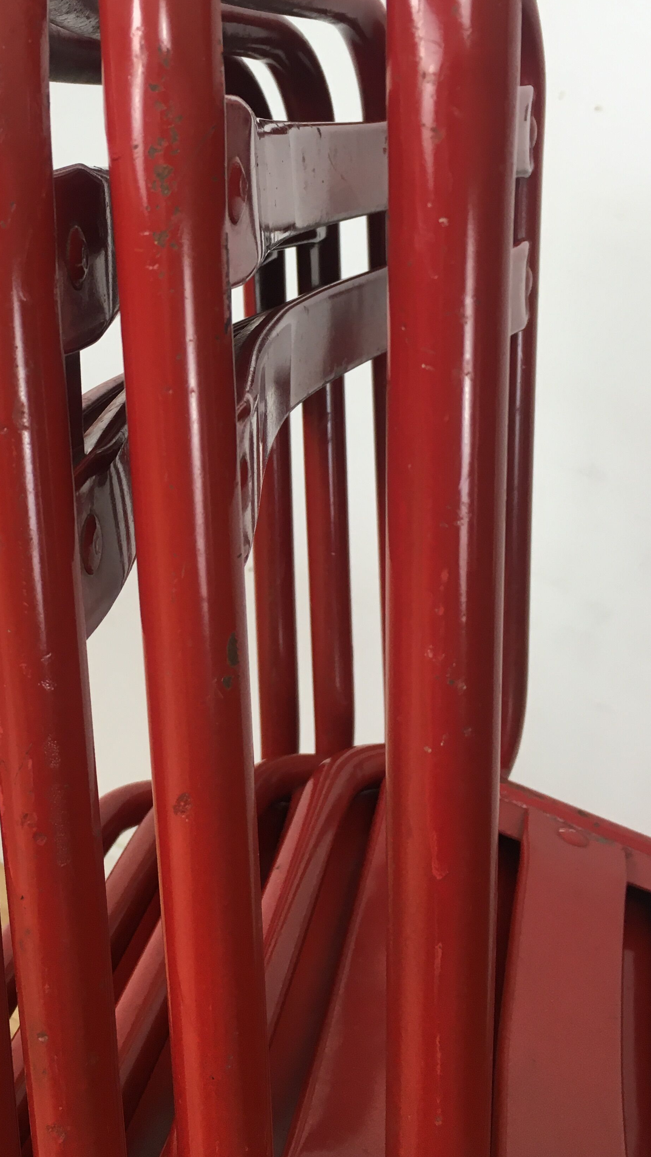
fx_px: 1197
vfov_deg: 51.2
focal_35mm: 39
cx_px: 138
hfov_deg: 29.8
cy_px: 451
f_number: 2.2
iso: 32
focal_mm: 4.15
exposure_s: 1/33
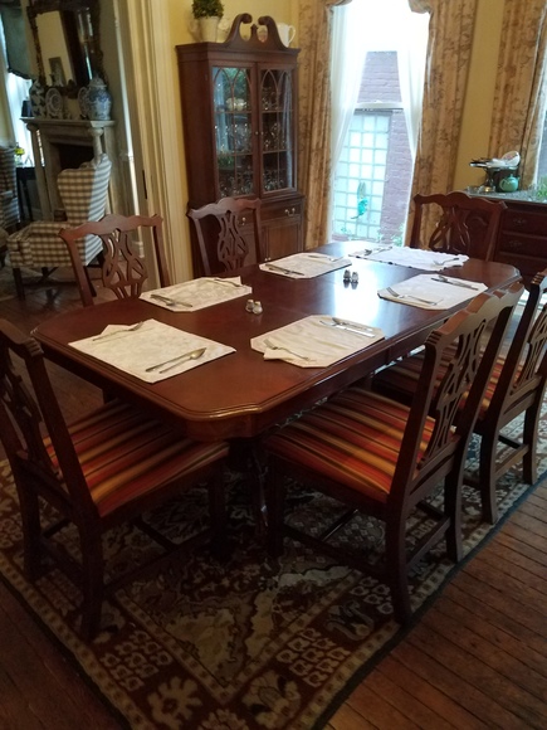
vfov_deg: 67.3
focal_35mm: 26
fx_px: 548
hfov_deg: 53.1
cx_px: 274
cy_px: 365
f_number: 1.7
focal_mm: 4.2
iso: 250
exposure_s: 1/24
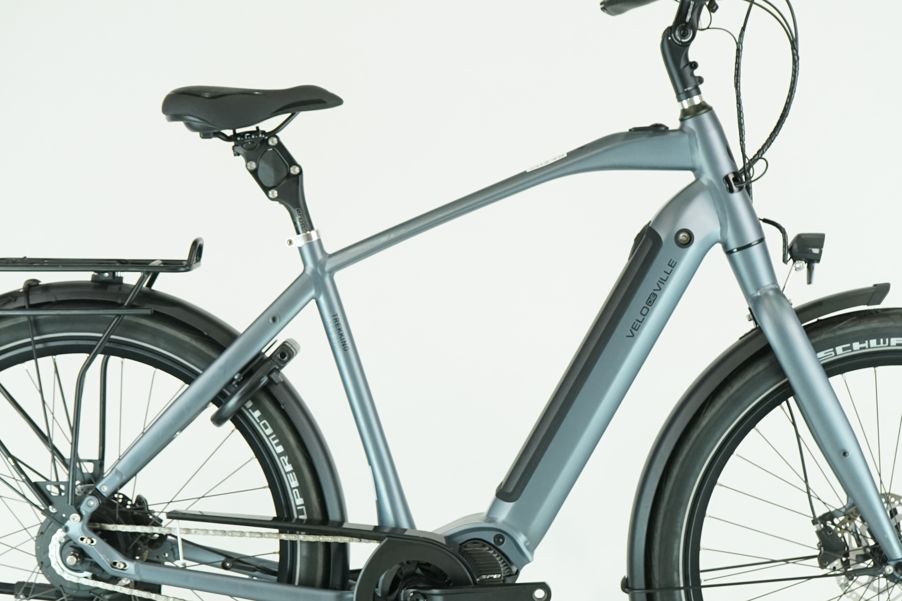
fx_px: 2205
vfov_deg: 15.5
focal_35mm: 88
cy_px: 346
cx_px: 477
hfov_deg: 23.1
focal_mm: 53
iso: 1600
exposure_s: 1/200
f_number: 5.6
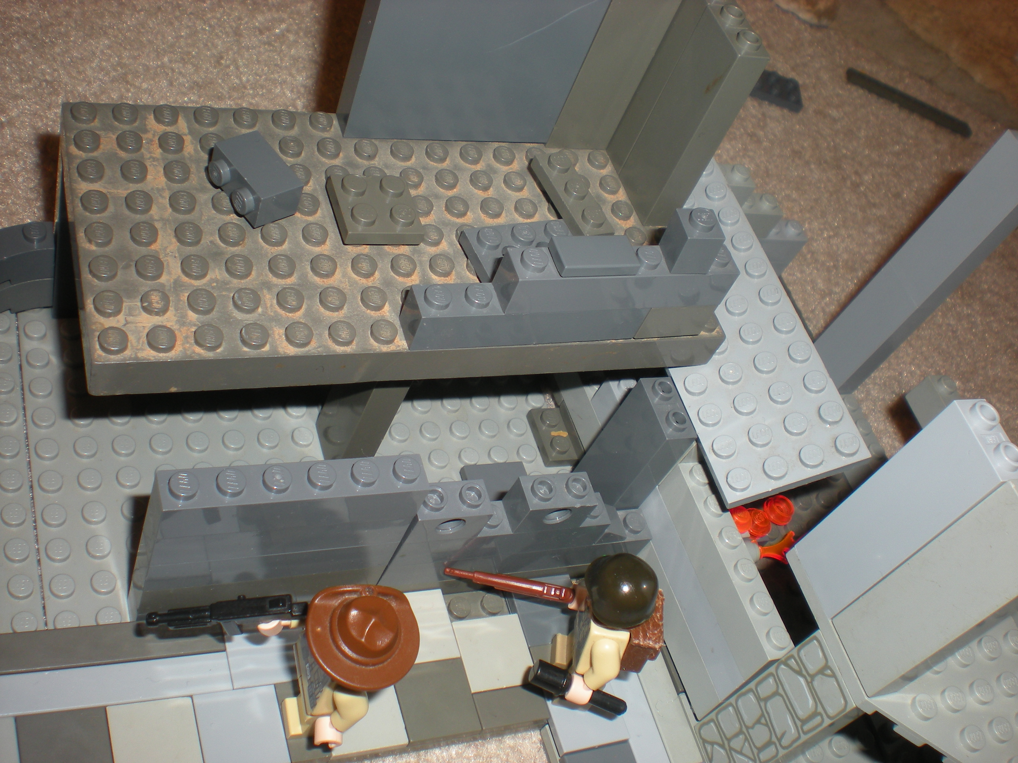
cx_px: 509
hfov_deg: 49.0
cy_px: 382
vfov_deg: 37.7
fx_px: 1118
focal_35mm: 38
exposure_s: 1/60
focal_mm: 6.3
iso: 64
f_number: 4.6
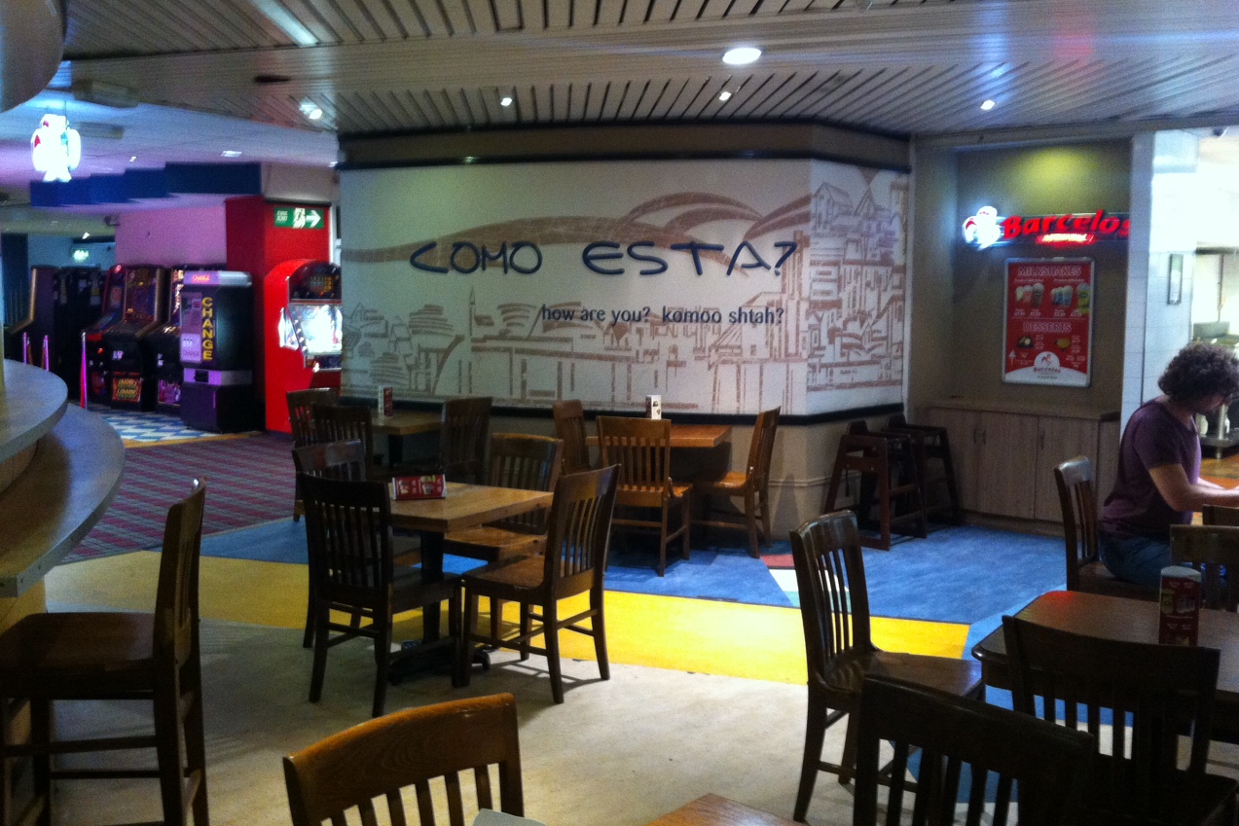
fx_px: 1273
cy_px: 387
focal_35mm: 37
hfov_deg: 51.9
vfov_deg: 35.9
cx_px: 623
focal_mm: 3.85
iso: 320
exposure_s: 1/15
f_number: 2.8
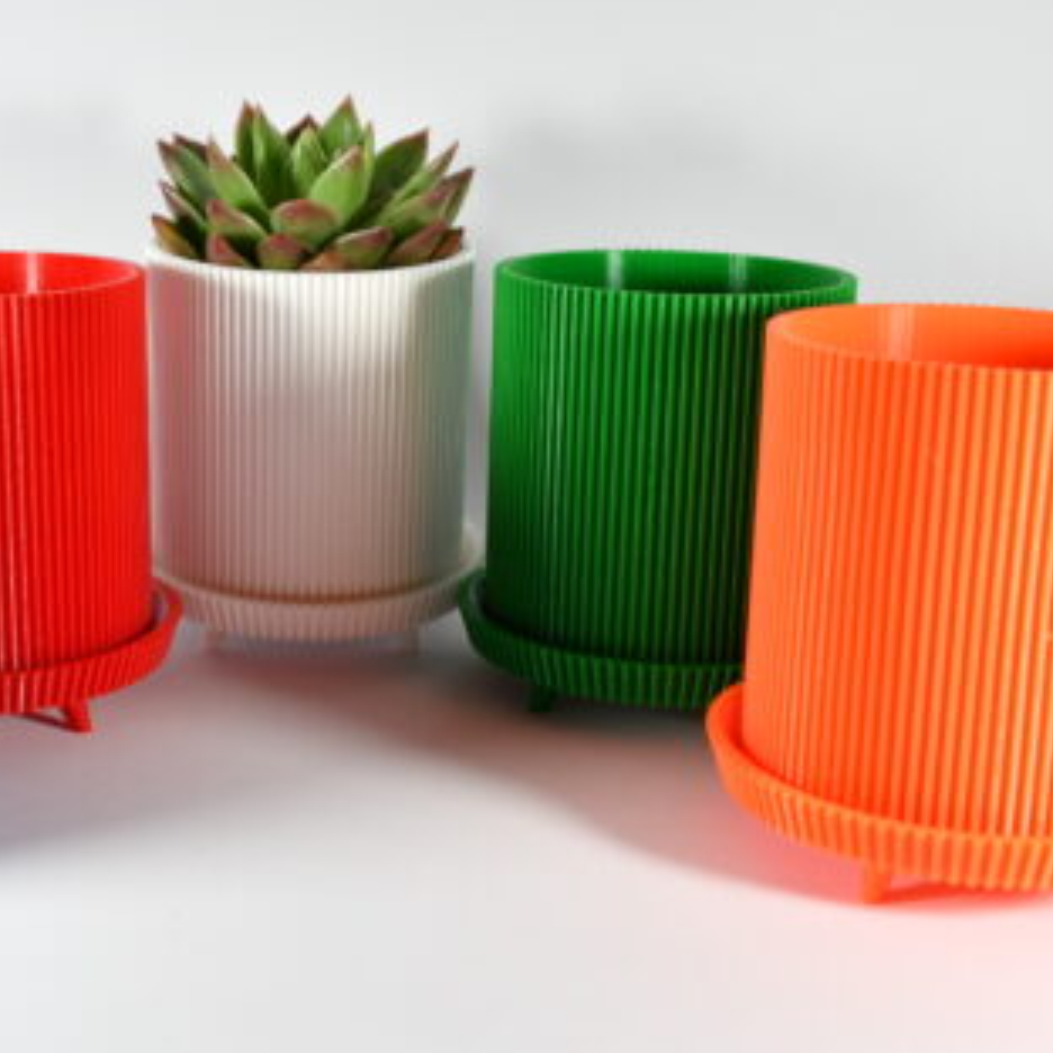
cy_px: 442
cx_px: 284
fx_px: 1858
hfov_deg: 31.2
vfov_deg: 31.6
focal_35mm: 54
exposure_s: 1/60
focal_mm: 22
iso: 360
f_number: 8
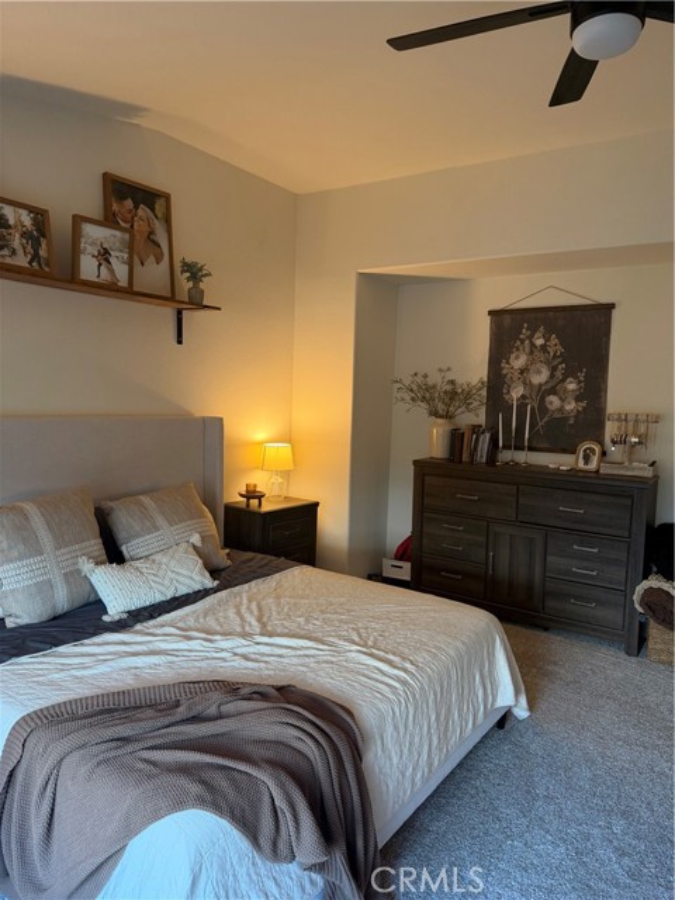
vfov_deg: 71.6
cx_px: 338
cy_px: 450
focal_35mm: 24
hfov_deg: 56.8
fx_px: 624
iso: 200
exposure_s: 1/60
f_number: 1.78
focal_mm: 6.76
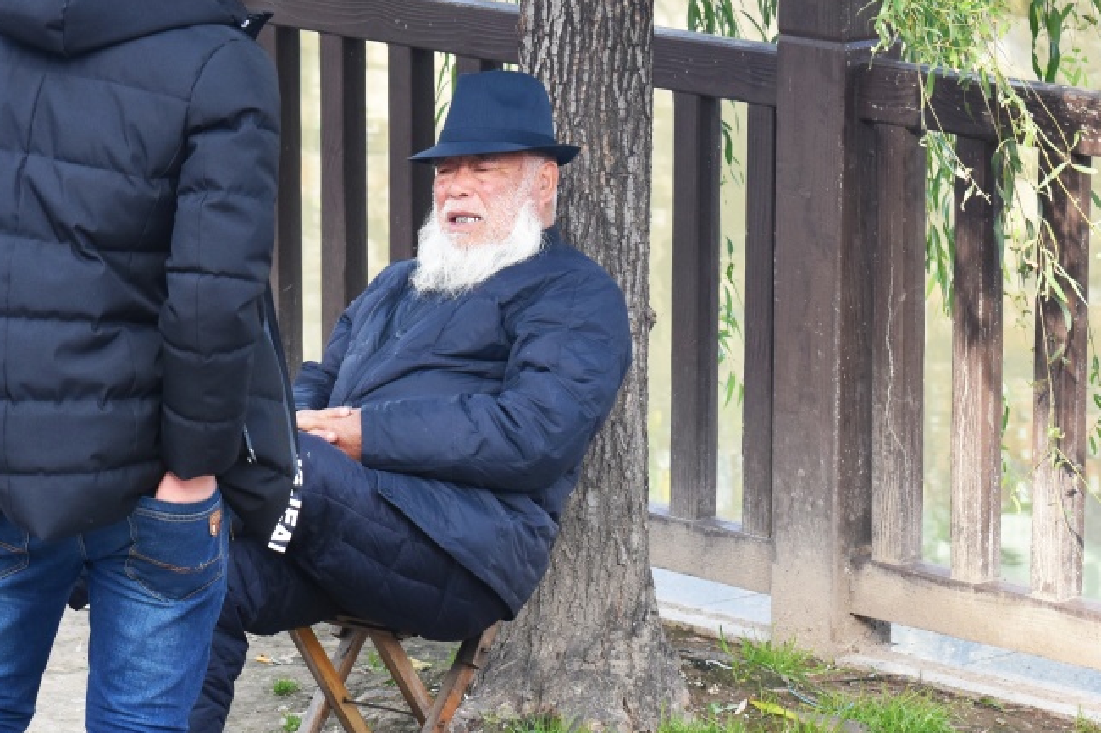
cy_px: 401
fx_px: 6604
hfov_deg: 9.5
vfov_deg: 6.4
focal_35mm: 216
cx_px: 342
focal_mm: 78
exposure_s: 1/320
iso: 800
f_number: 8
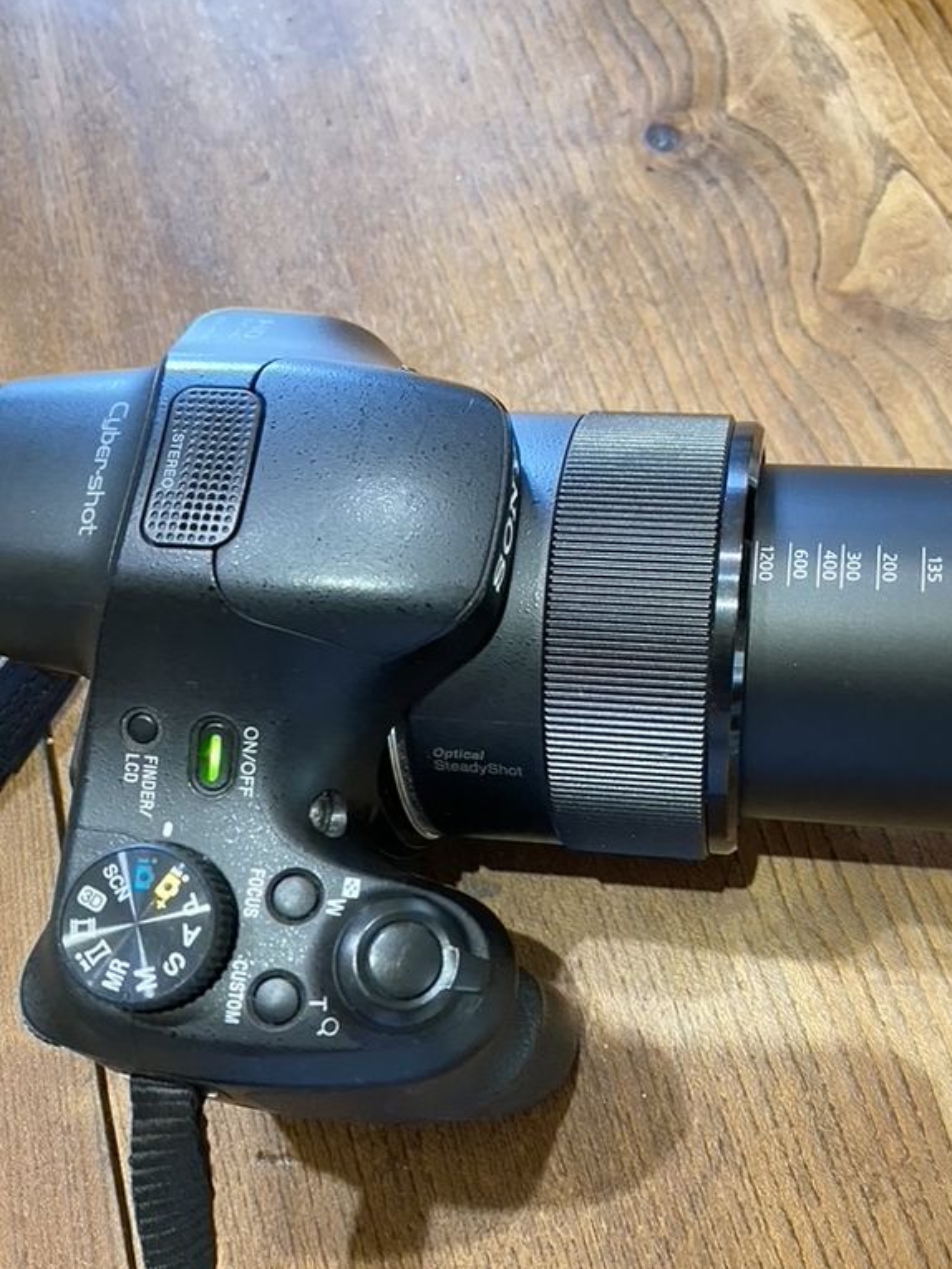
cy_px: 766
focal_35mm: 34
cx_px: 595
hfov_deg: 41.5
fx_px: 1246
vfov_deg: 53.5
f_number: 1.8
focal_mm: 4.25
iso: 1250
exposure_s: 1/47
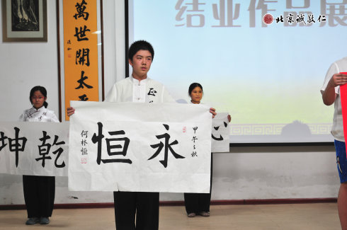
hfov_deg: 35.1
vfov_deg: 23.7
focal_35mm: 57
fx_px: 549
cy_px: 115
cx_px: 174
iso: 200
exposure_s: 1/40
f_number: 3.2
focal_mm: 38
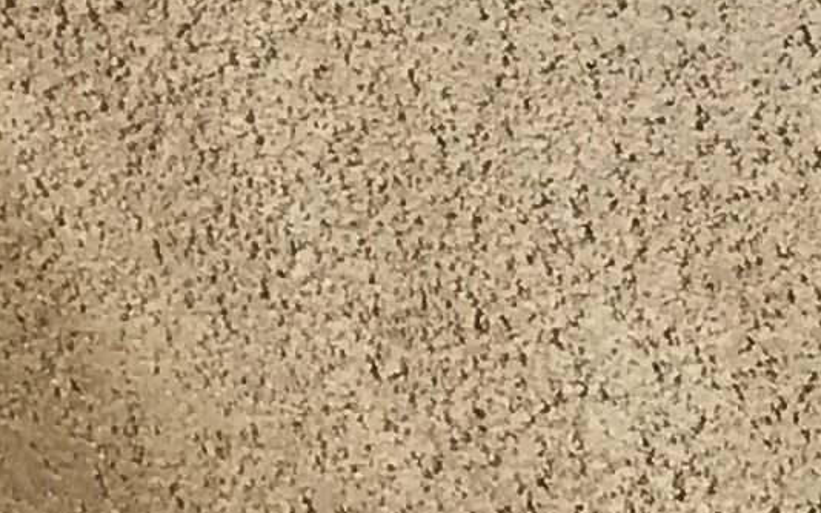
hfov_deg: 8.6
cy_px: -1332
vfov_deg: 5.2
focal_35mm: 232
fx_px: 5192
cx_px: 1611
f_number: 2.2
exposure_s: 1/4808
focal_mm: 4.15
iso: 25
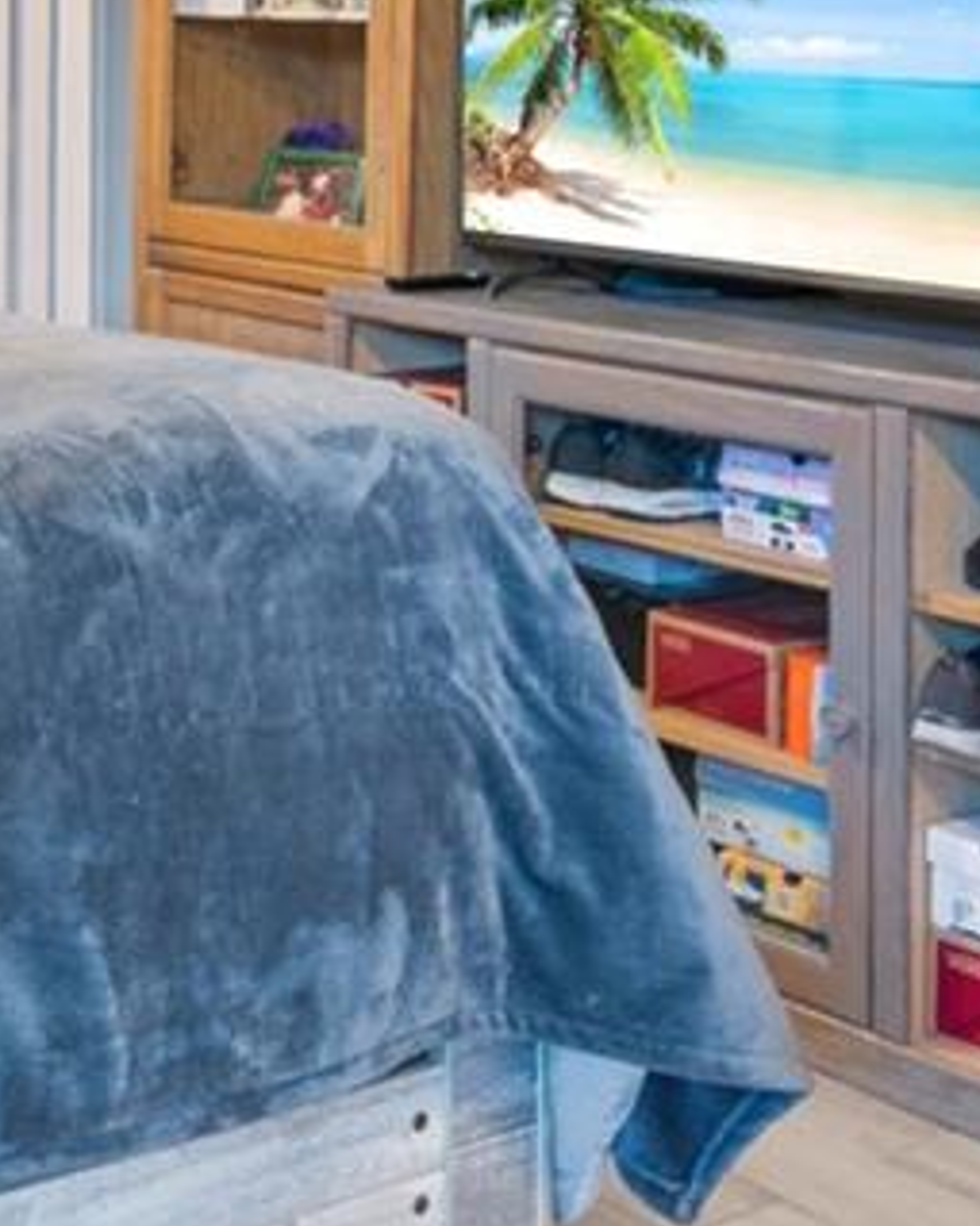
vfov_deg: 26.7
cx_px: -261
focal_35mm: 66
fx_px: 2394
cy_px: -71
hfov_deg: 21.2
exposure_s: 1.6
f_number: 6.3
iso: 250
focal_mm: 14
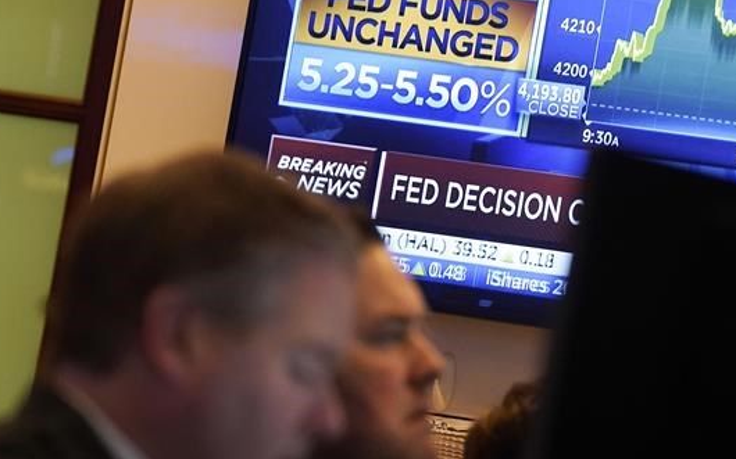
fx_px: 4612
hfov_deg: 9.1
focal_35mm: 230
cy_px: 252
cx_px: 430
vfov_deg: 5.7
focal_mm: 184
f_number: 5
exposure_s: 1/200
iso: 4000
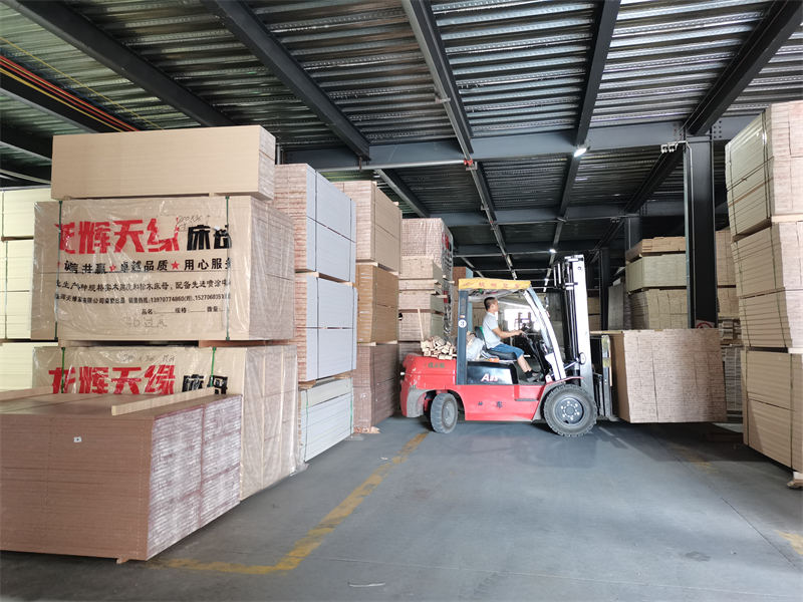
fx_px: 603
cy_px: 301
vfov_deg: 53.1
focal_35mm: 26
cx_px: 402
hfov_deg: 67.3
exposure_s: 1/33.3
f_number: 1.8
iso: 400
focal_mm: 5.58
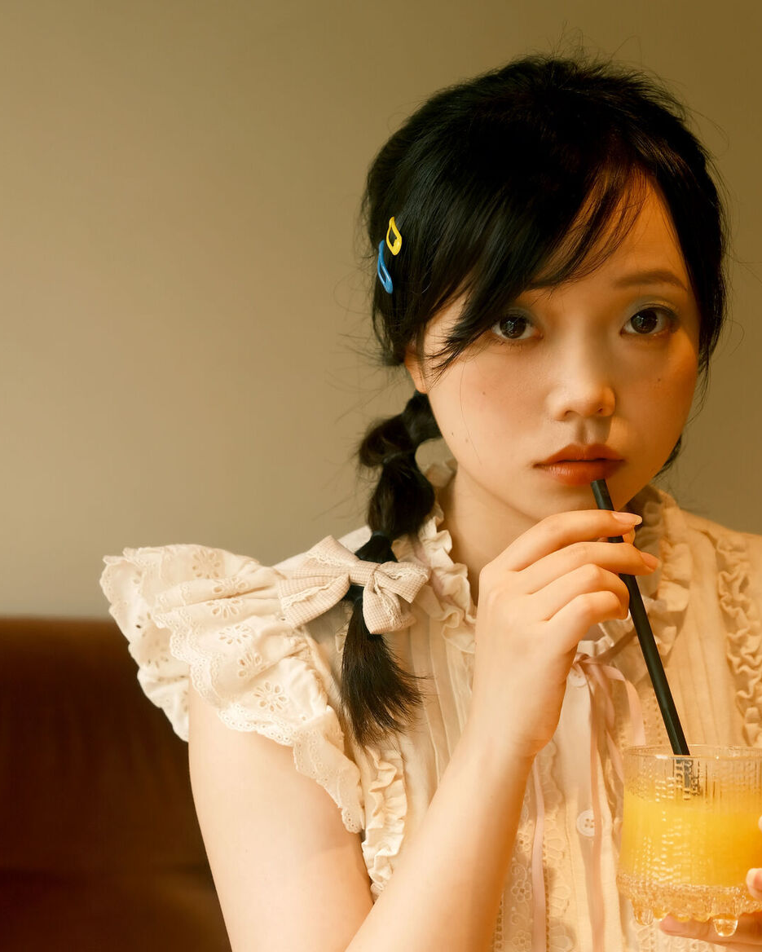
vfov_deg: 18.3
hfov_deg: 14.7
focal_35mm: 105
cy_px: 446
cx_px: 392
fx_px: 2959
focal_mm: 55
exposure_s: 1/125
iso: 500
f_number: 2.8
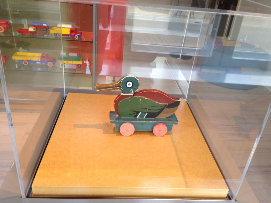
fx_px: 258
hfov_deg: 55.4
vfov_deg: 42.9
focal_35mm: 33
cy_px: 102
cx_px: 136
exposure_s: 1/20
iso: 50
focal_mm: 4.12
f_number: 2.4
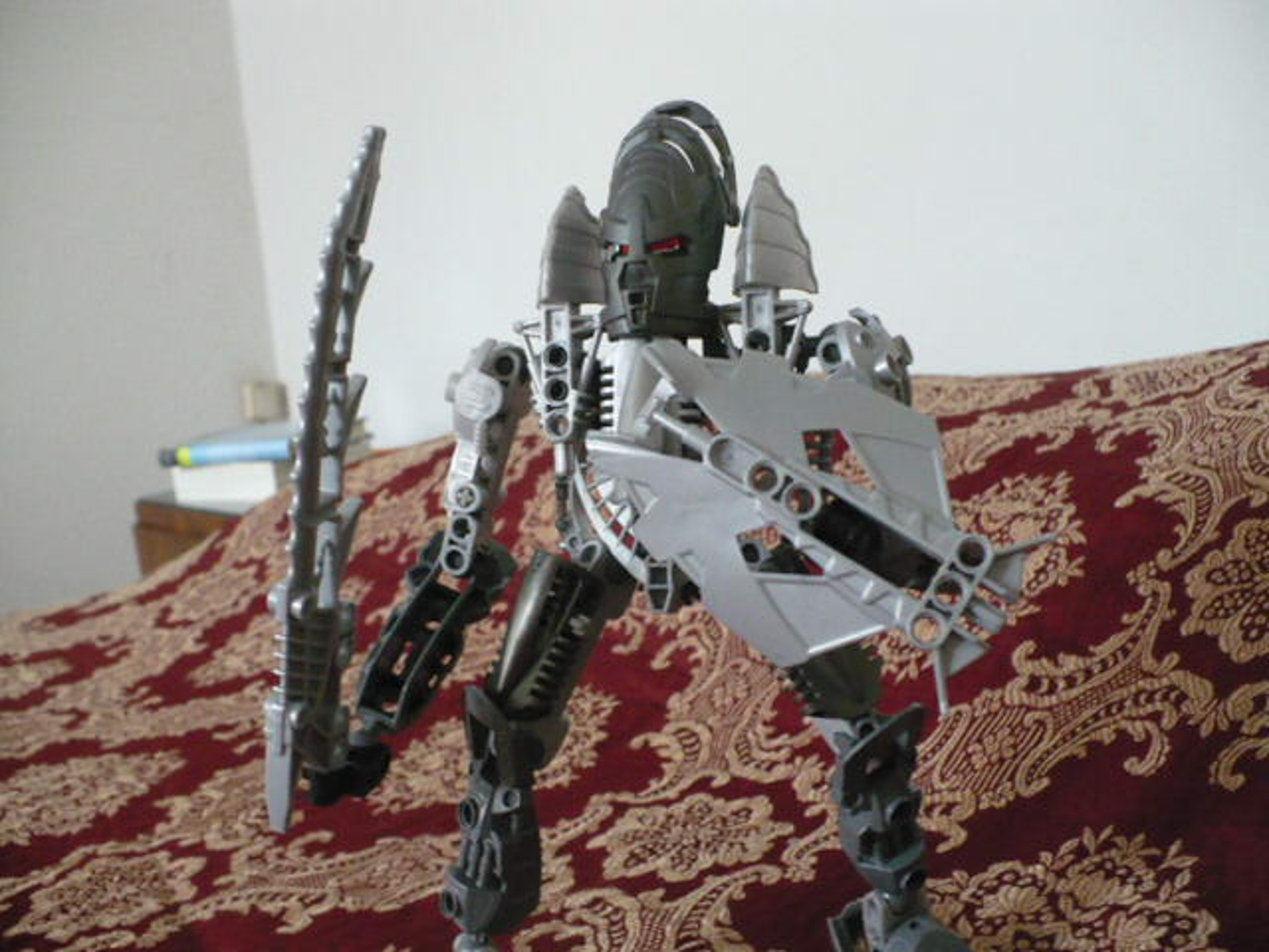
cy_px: 476
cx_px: 634
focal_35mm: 37
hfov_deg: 50.1
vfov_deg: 38.7
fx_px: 1356
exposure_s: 1/20
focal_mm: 6.1
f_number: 2.8
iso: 400
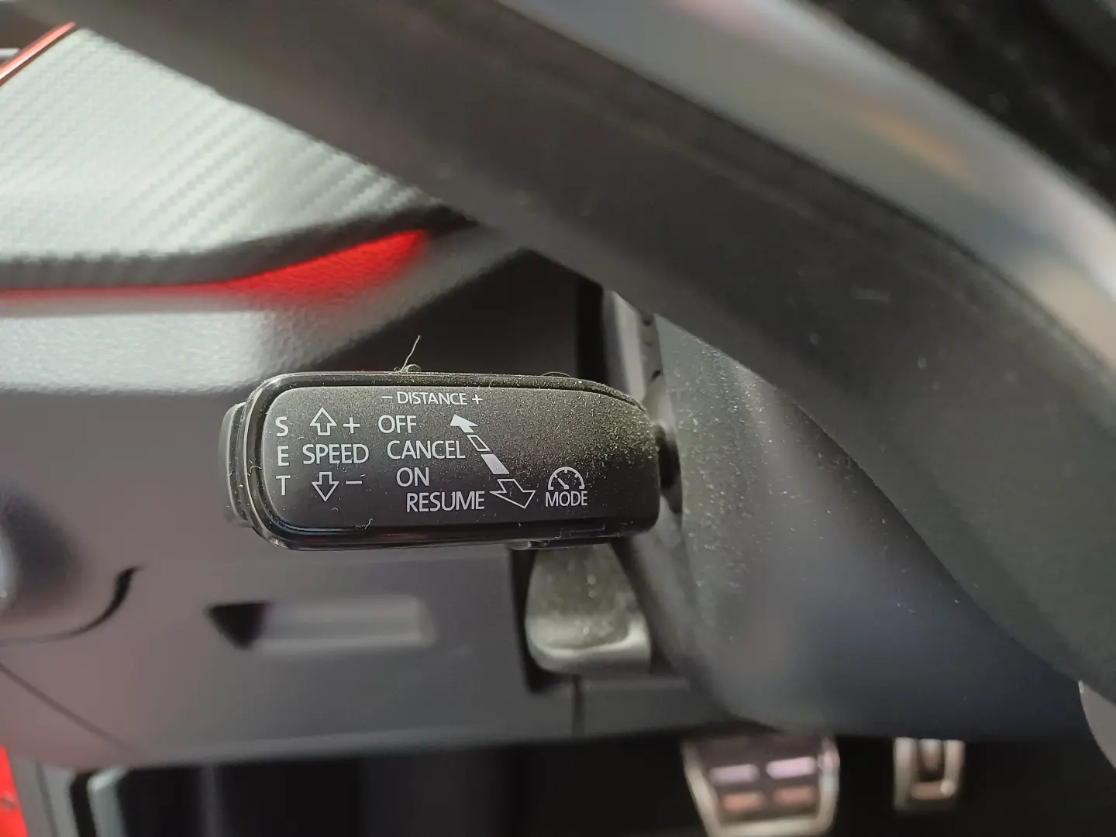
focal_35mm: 25
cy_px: 418
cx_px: 558
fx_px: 806
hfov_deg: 69.4
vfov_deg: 54.9
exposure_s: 1/20
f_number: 1.8
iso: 1250
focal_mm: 4.65
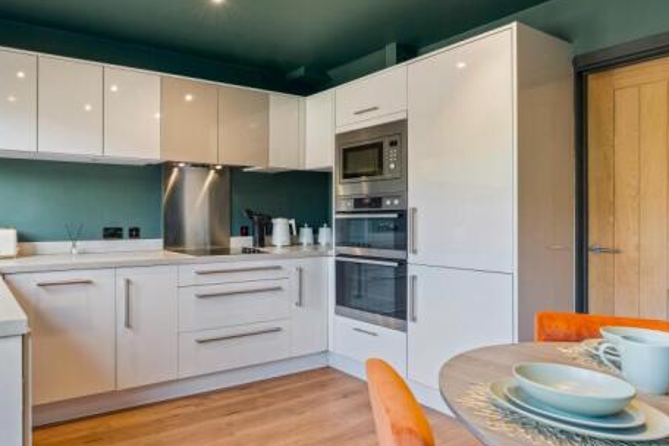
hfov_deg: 72.3
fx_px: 427
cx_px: 191
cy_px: 211
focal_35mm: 23
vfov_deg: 55.1
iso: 250
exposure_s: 1/3
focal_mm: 16
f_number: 9
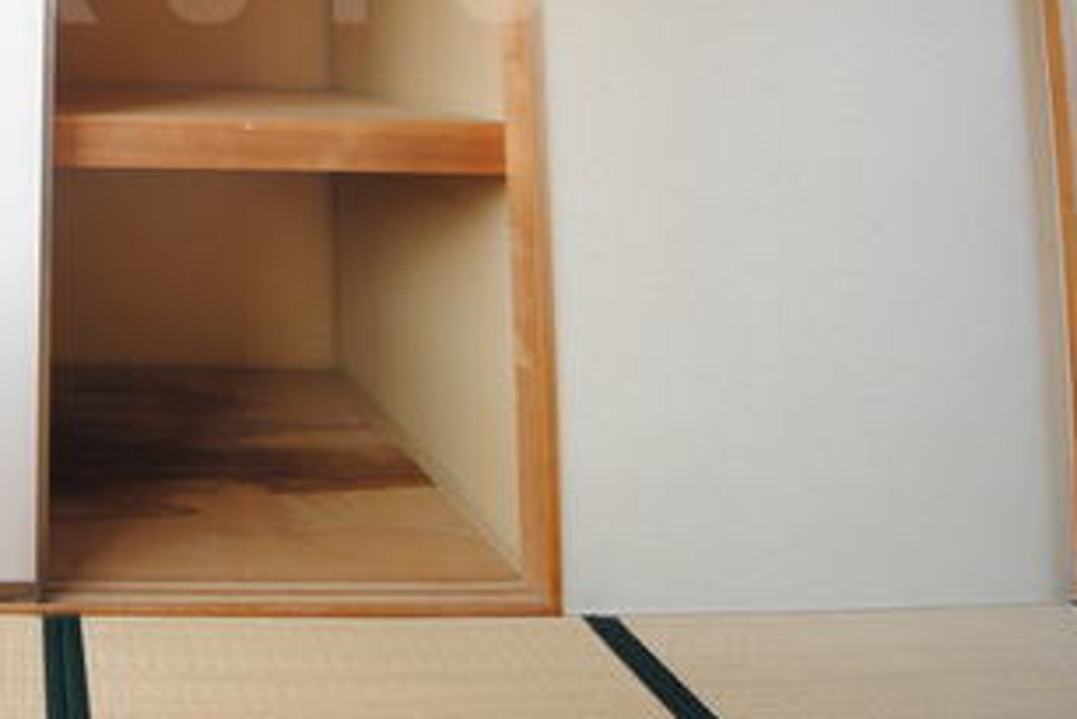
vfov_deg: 43.2
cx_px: 21
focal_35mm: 25
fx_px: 748
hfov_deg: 56.3
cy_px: -18
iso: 100
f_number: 4.5
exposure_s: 1/15
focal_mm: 8
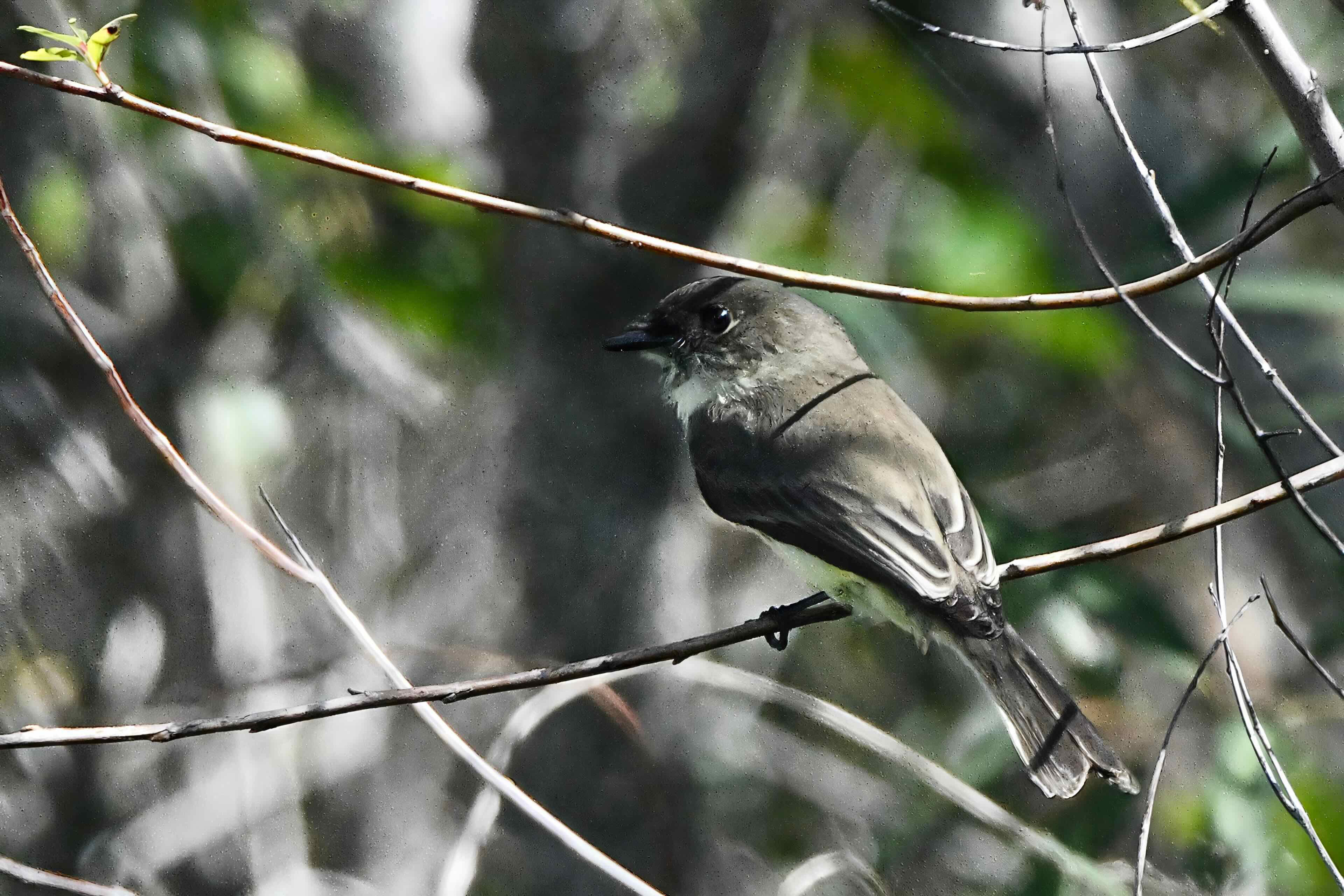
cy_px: 448
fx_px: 22396
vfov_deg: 2.3
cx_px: 672
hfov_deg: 3.4
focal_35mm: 600
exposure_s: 1/1250
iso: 5000
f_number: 22
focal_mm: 600
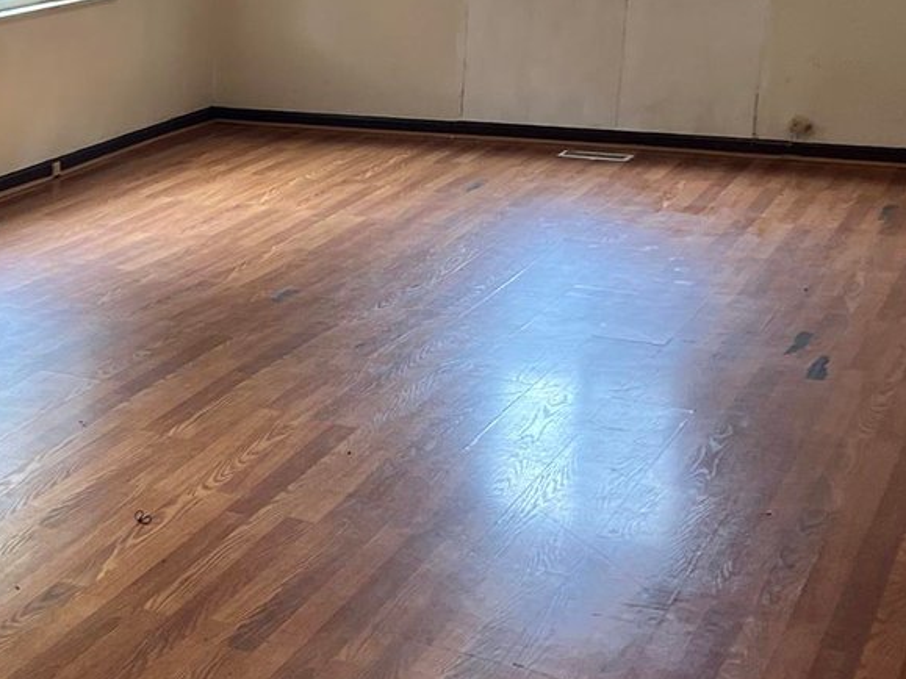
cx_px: -135
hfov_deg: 26.0
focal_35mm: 68
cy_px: 270
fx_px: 1779
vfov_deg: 21.6
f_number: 1.6
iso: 125
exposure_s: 1/120
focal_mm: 5.1
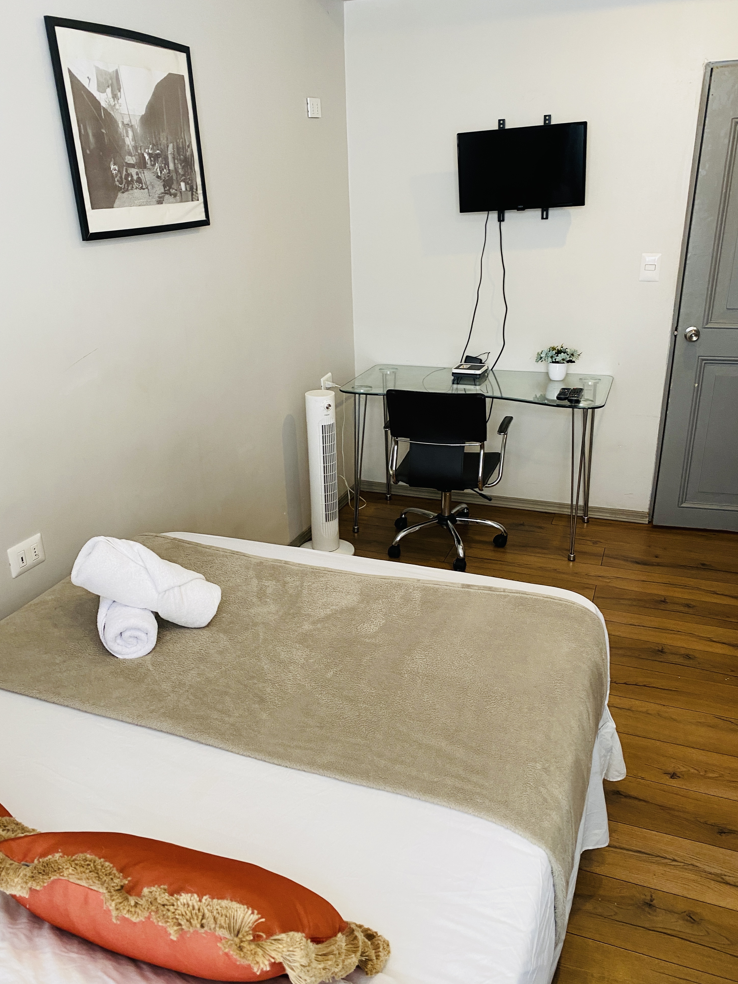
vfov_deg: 65.3
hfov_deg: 51.4
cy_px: 500
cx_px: 364
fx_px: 768
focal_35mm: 27
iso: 125
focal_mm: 4.25
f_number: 1.8
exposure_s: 1/60
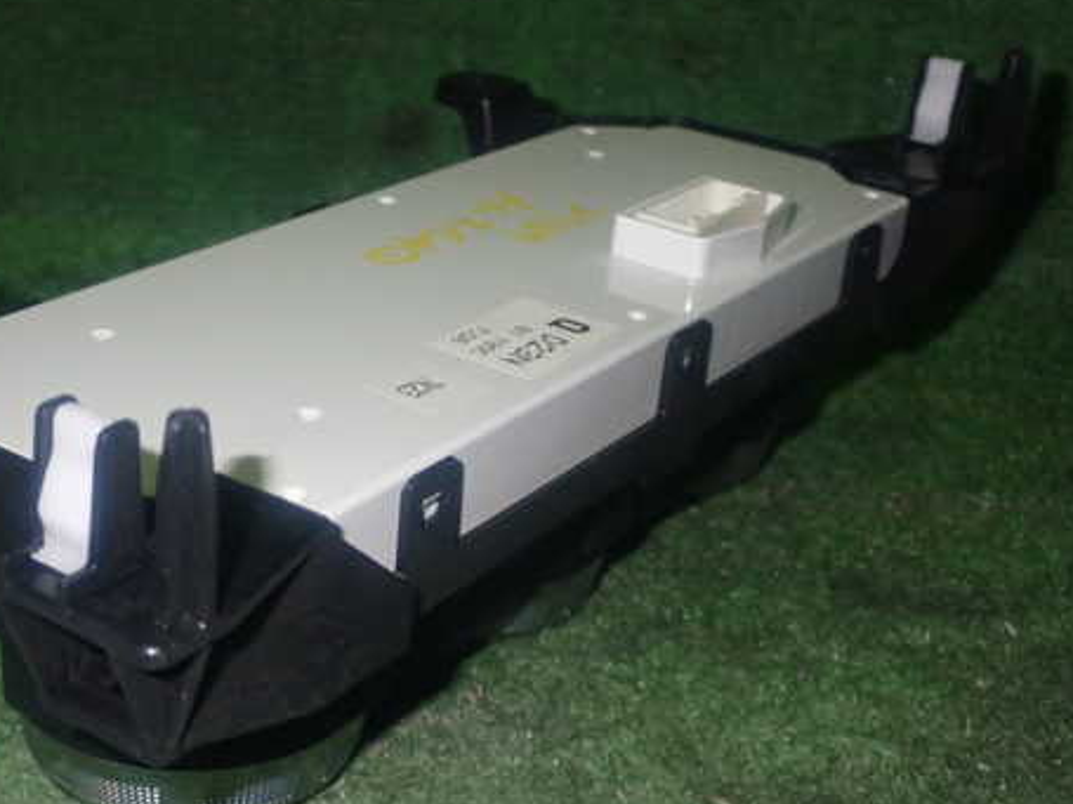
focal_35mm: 58
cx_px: 410
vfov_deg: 25.2
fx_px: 1797
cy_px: 401
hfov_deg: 33.1
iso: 500
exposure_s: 1/40
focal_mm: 7.84
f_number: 9
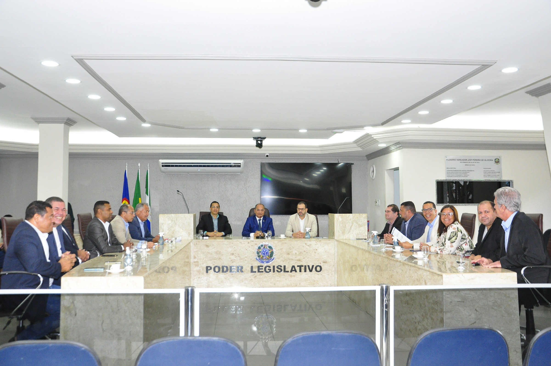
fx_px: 504
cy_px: 183
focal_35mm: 33
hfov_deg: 57.3
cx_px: 276
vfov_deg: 39.9
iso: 1600
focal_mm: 22
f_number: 4
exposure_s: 1/160
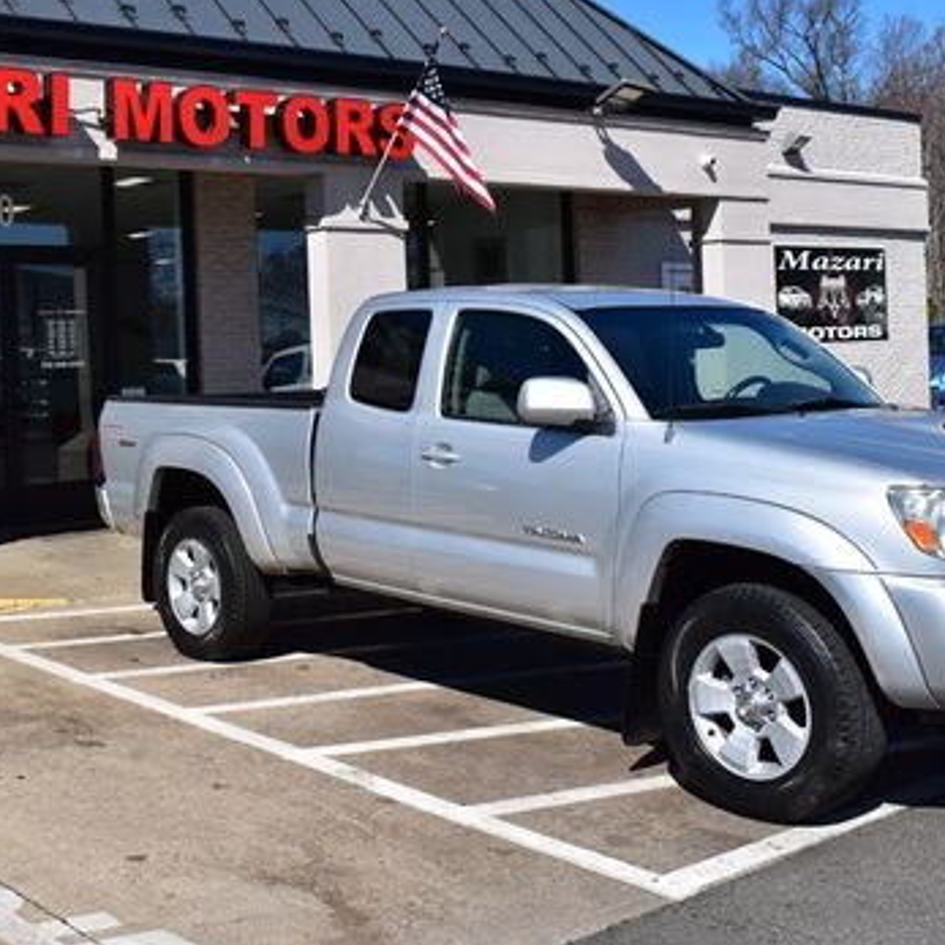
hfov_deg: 35.6
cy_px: 373
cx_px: 291
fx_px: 1452
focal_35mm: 47
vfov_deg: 35.9
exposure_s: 1/500
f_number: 11
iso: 250
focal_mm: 20
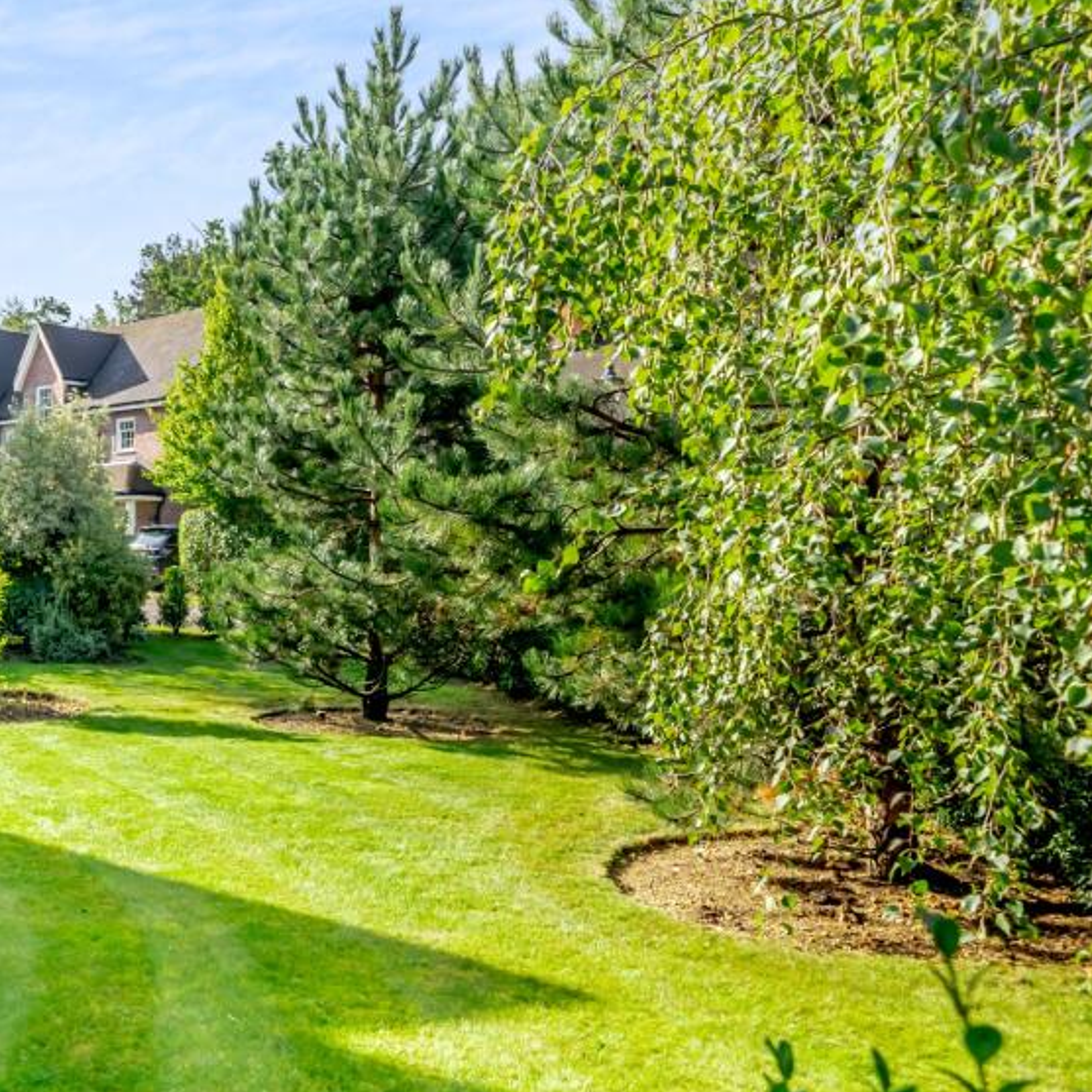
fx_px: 1285
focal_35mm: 36
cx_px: 122
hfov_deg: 42.5
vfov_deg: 46.0
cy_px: 573
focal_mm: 23
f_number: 10
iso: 100
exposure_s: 1/80
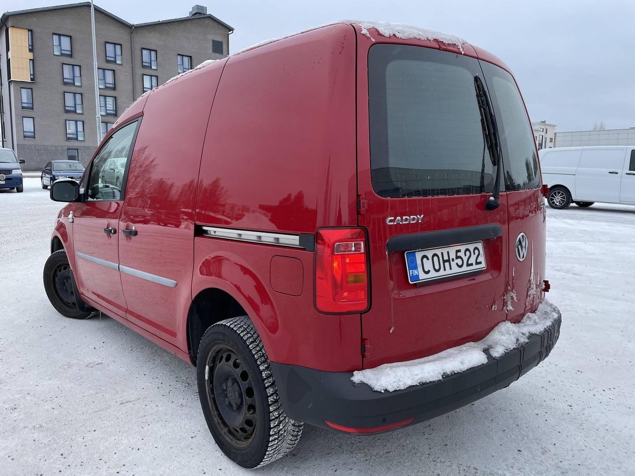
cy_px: 238
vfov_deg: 53.1
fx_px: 477
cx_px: 318
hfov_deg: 67.3
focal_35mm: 26
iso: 32
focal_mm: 4.2
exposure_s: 1/121
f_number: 1.6
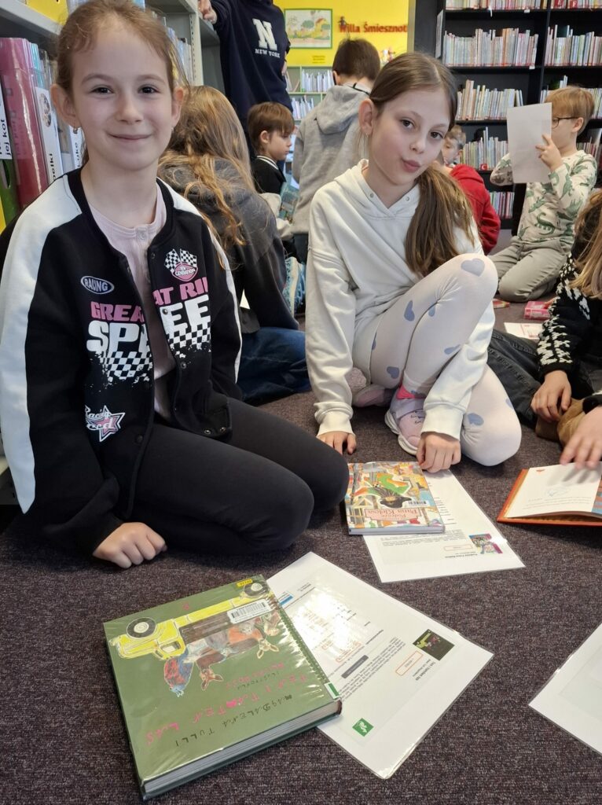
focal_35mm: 23
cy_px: 402
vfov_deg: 74.0
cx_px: 301
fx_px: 534
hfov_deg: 58.8
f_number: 1.8
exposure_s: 1/50
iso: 320
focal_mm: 5.54
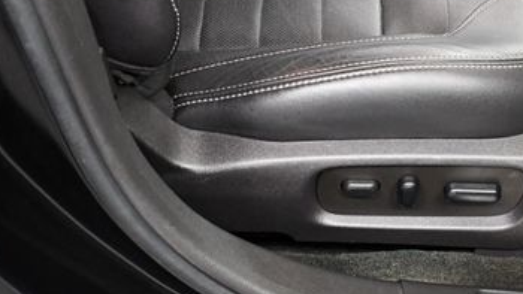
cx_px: 396
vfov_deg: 17.2
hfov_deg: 30.0
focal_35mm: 69
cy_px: 273
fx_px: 957
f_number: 3.5
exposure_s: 1/60
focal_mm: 18
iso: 3200
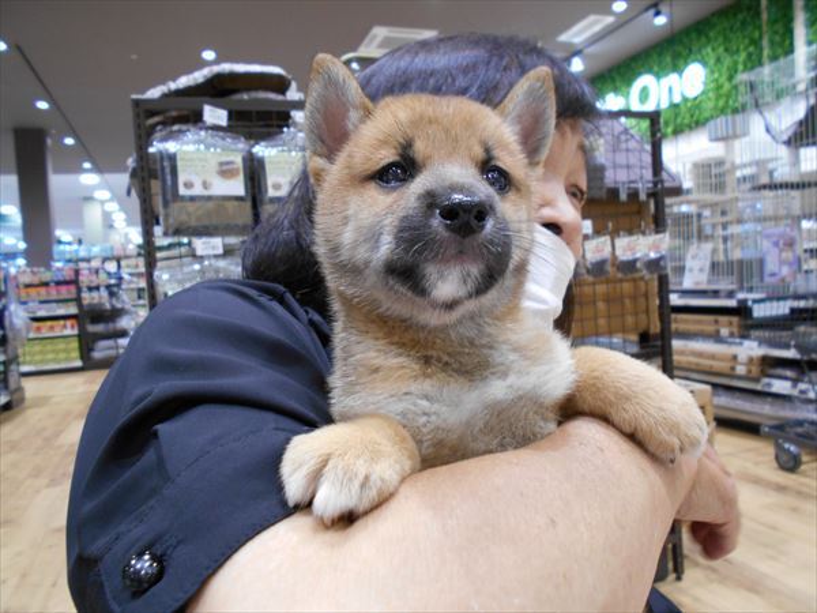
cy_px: 306
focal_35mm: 26
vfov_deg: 53.1
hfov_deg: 67.3
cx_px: 408
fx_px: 614
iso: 320
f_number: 3.2
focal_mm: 4.6
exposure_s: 1/30
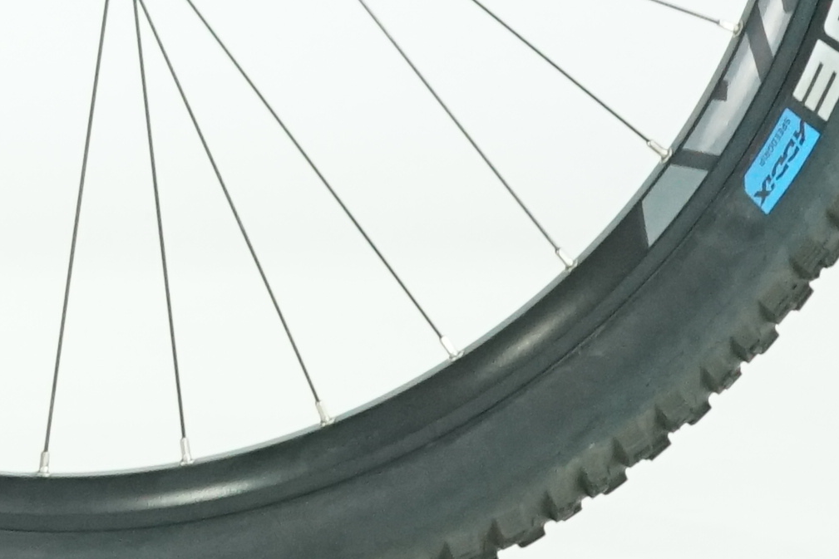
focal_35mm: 339
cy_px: -885
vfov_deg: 4.0
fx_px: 7901
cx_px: -1459
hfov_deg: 5.8
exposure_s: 1/200
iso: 2500
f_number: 5
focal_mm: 57
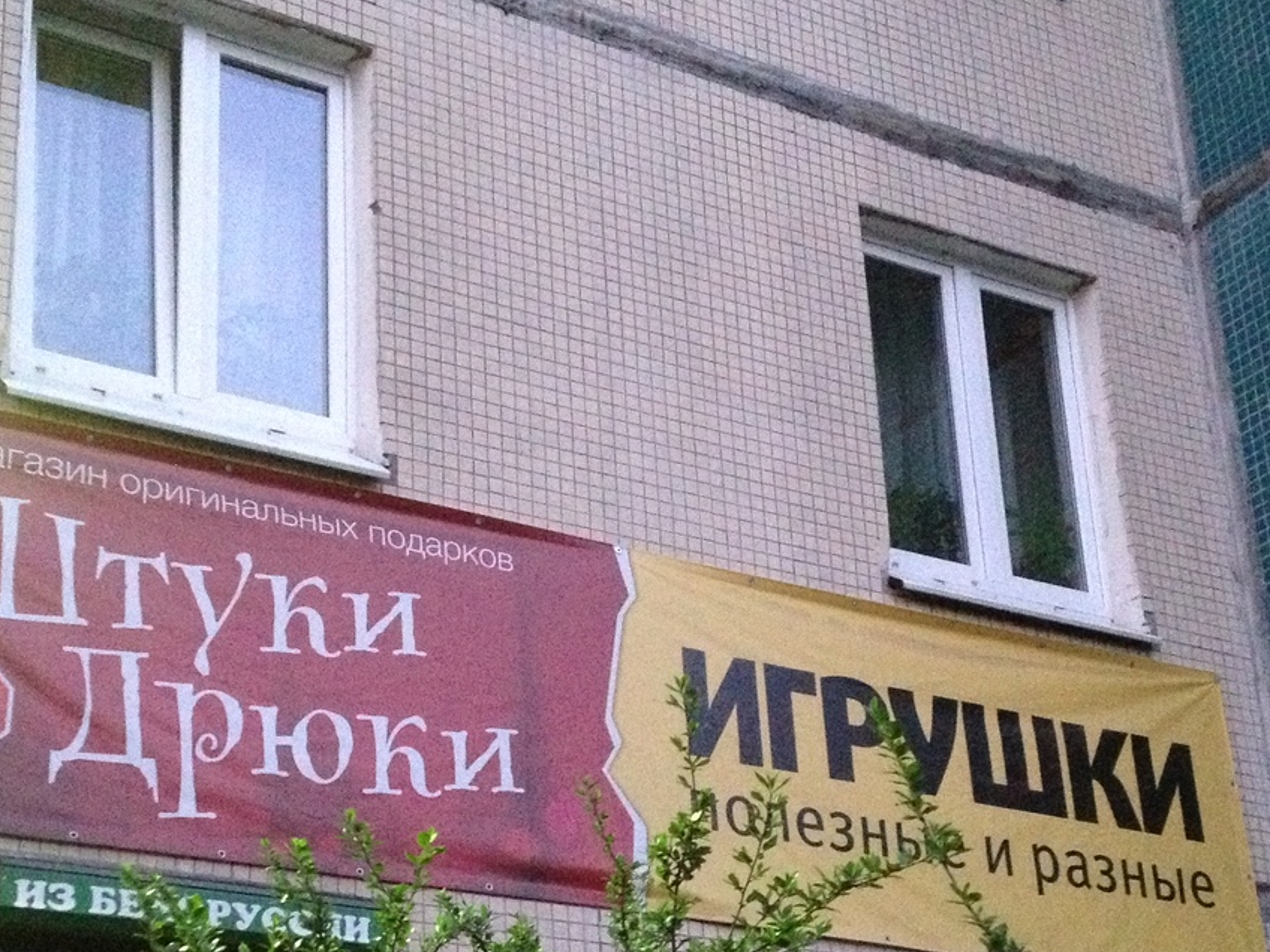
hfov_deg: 29.4
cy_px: 715
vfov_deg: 22.1
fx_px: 2421
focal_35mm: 66
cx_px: 544
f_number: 2.4
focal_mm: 4.28
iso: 640
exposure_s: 1/15
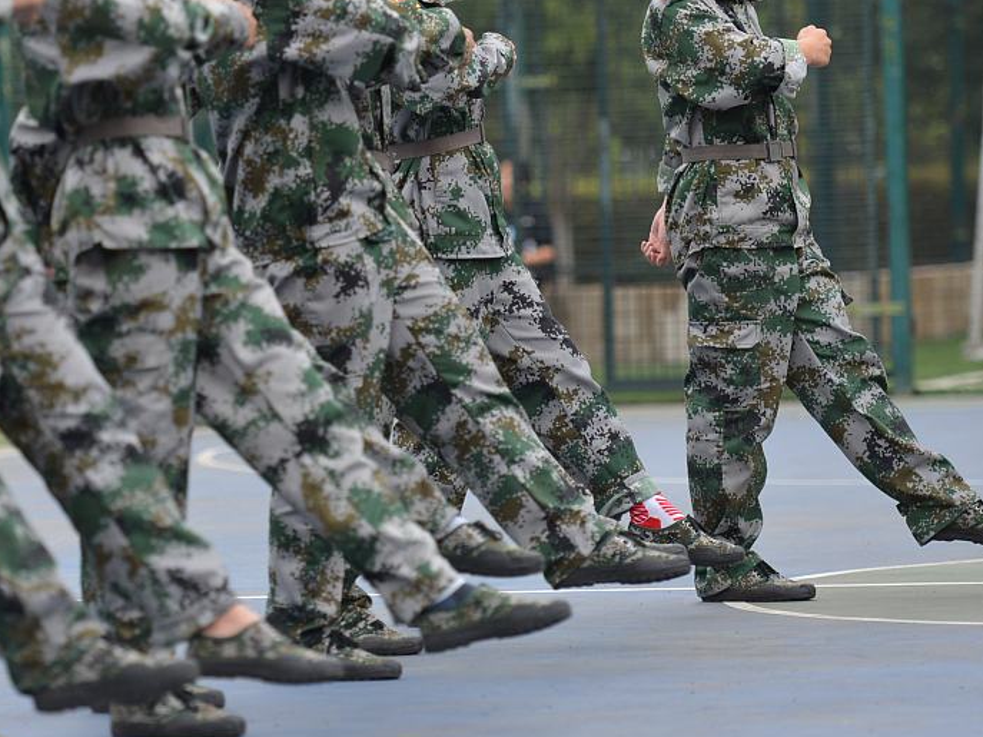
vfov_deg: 6.3
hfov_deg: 8.4
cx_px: 272
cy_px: 200
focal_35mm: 235
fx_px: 6672
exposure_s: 1/3200
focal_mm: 140
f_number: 2.8
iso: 500
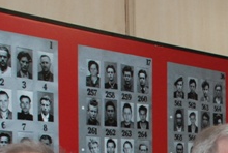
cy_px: 256
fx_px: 692
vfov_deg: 11.9
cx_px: 245
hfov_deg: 18.1
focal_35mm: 109
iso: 800
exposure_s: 1/60
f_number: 5
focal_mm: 20
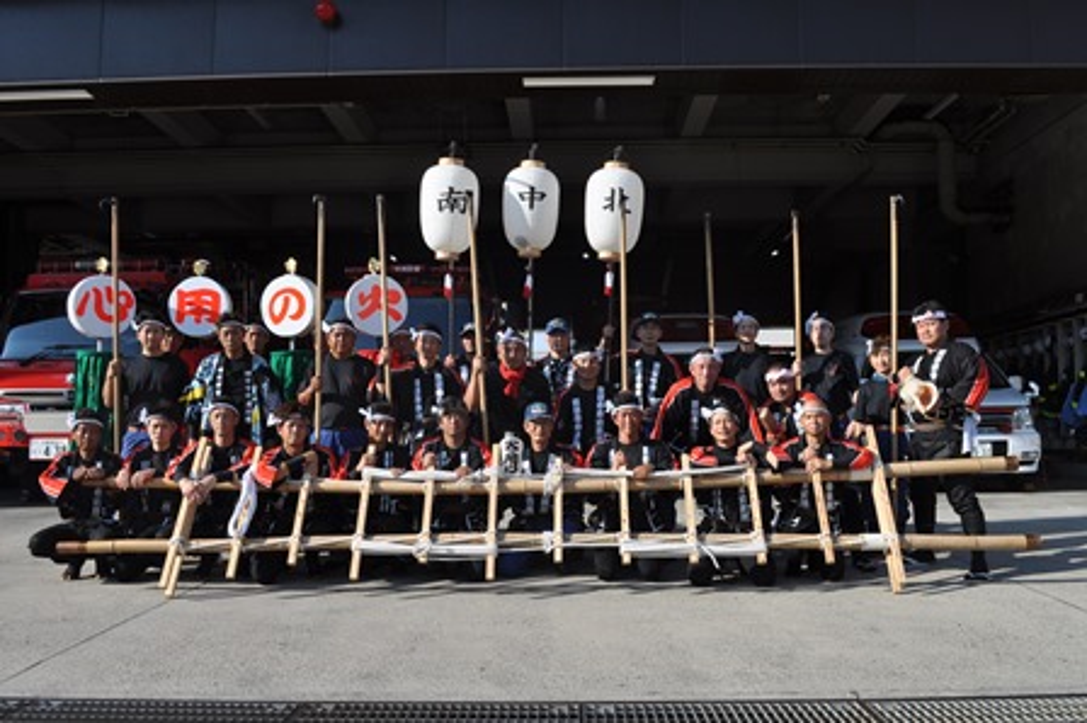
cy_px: 362
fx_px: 996
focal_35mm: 33
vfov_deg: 39.9
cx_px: 544
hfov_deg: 57.3
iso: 200
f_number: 10
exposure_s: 1/400
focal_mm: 22
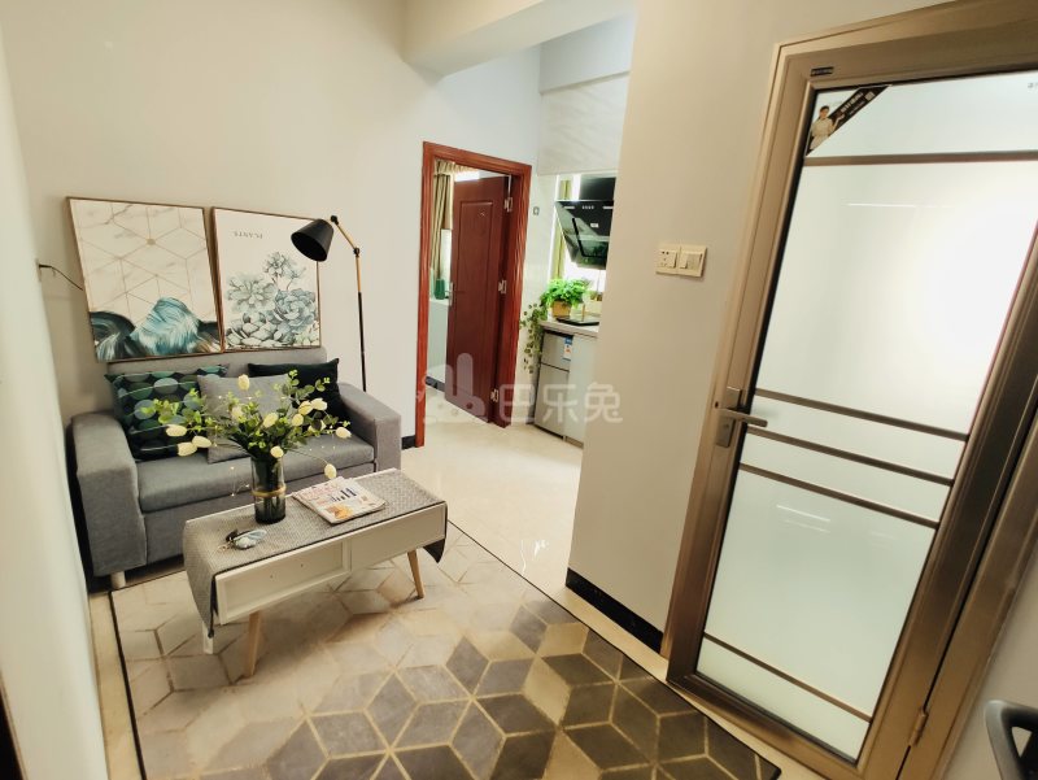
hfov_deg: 106.1
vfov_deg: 90.0
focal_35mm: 13
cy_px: 390
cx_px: 519
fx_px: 390
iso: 196
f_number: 2.2
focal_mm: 2.25
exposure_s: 1/33
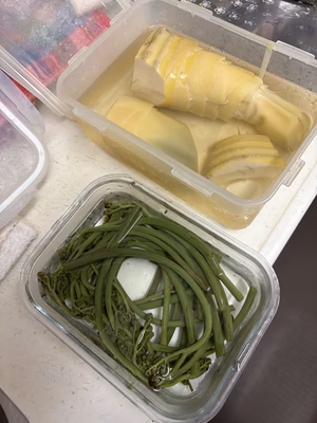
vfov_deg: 67.3
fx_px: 317
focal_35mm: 26
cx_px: 158
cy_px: 212
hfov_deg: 53.1
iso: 160
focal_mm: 5.96
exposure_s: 1/50
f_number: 1.6
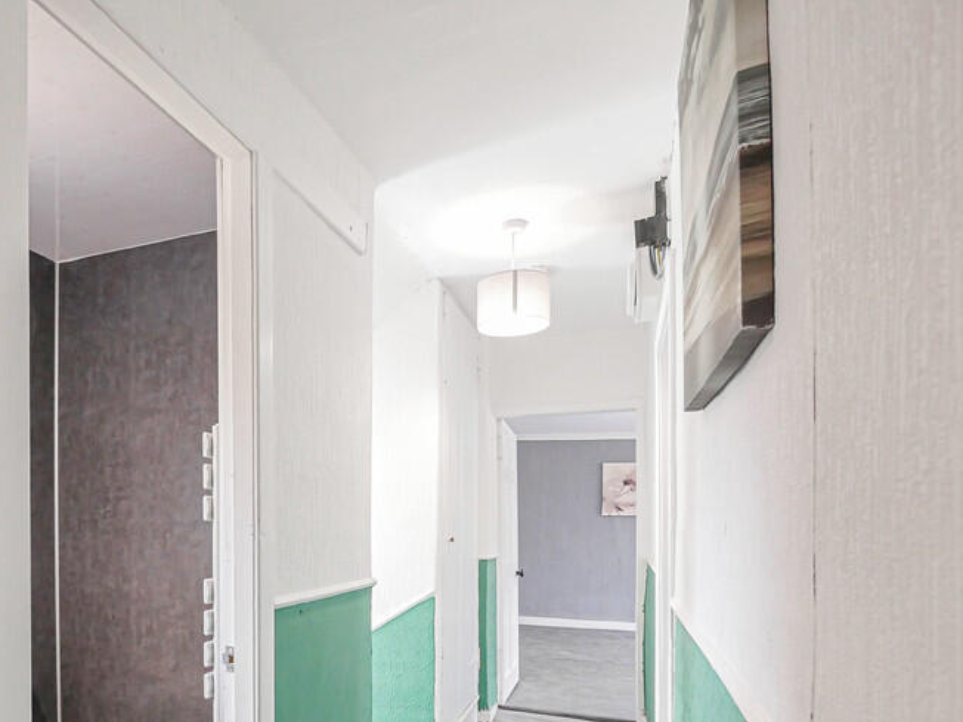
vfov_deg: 57.9
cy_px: 542
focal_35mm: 22
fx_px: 612
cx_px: 313
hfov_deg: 73.8
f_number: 4
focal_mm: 7
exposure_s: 1/60
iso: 1600
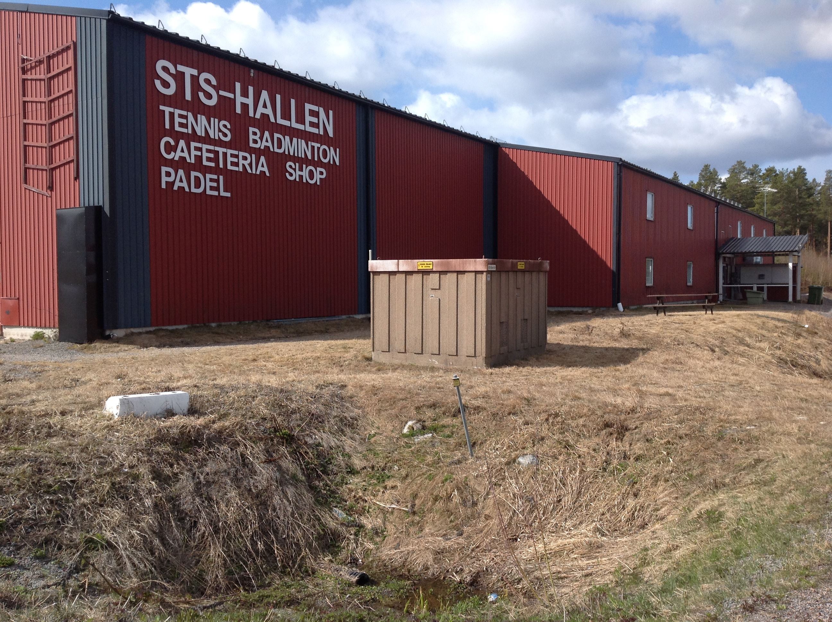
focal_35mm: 35
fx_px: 840
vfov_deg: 40.6
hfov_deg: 52.7
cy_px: 311
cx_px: 416
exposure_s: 1/1681
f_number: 2.4
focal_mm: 4.28
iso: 50
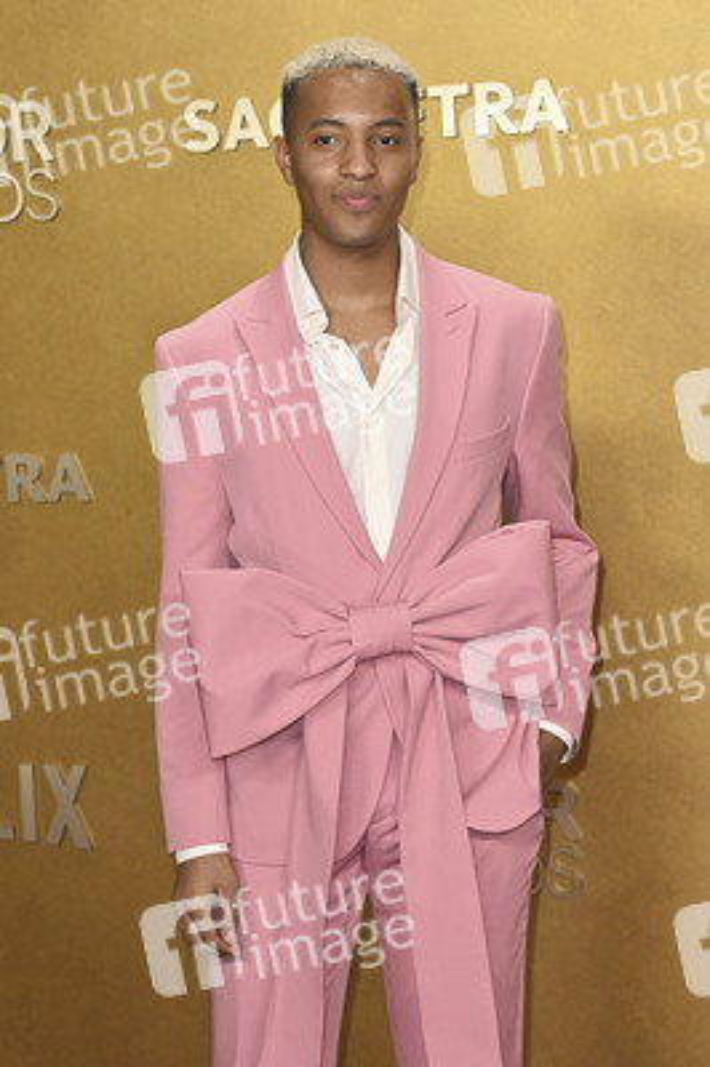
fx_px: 2459
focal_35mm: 83
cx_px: 355
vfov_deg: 24.5
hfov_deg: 16.4
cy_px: 534
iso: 2500
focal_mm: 83
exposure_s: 1/320
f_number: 5.6
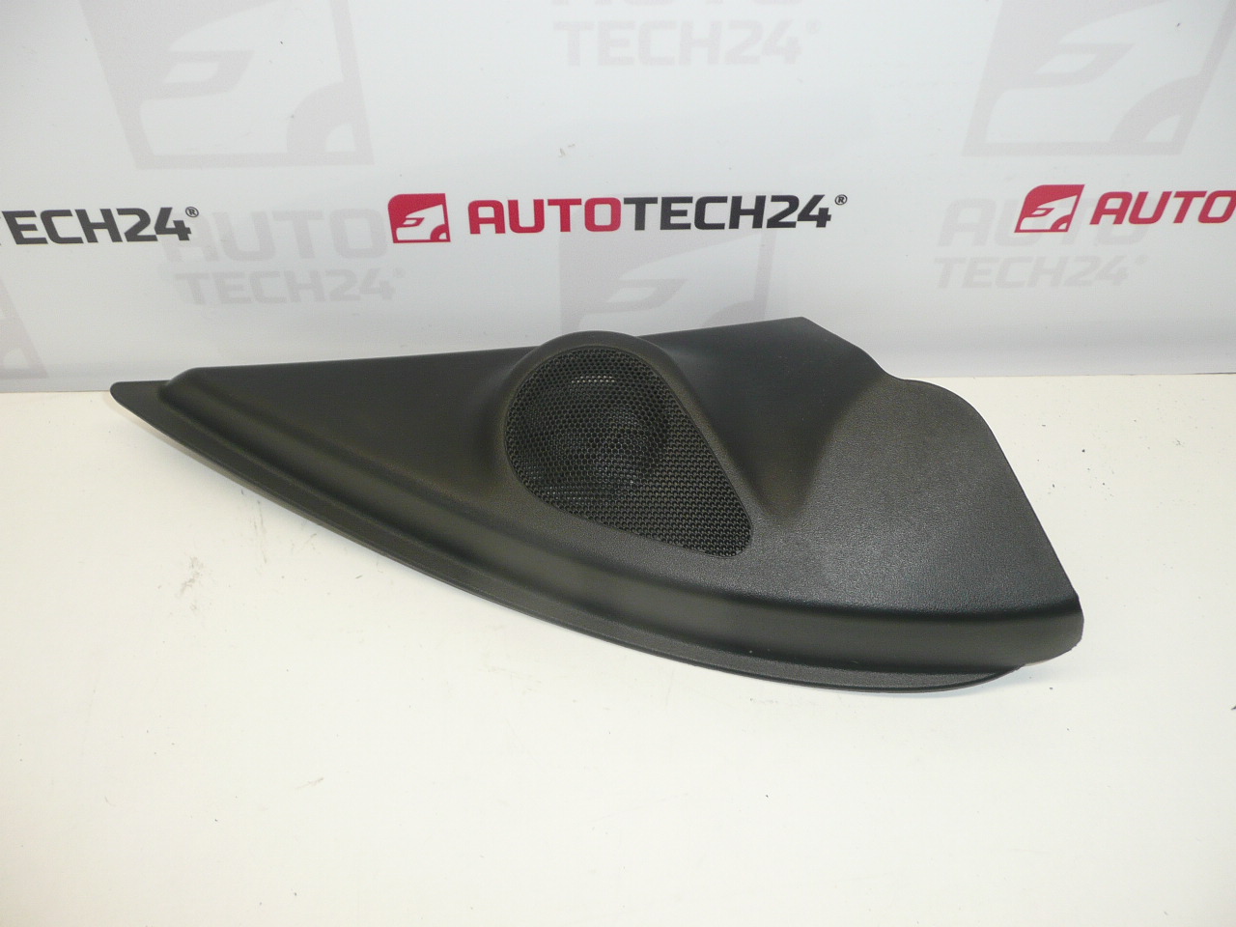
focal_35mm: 30
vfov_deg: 46.8
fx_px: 1071
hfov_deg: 60.0
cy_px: 464
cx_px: 618
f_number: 3.3
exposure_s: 1/60
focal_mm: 4.6
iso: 100
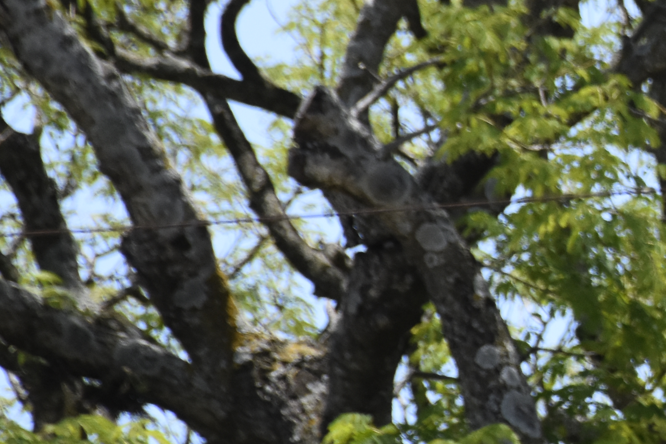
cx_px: 936
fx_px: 21606
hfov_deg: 1.8
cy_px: 45
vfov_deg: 1.2
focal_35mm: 1168
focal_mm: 250
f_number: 9
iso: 800
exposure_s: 1/1000
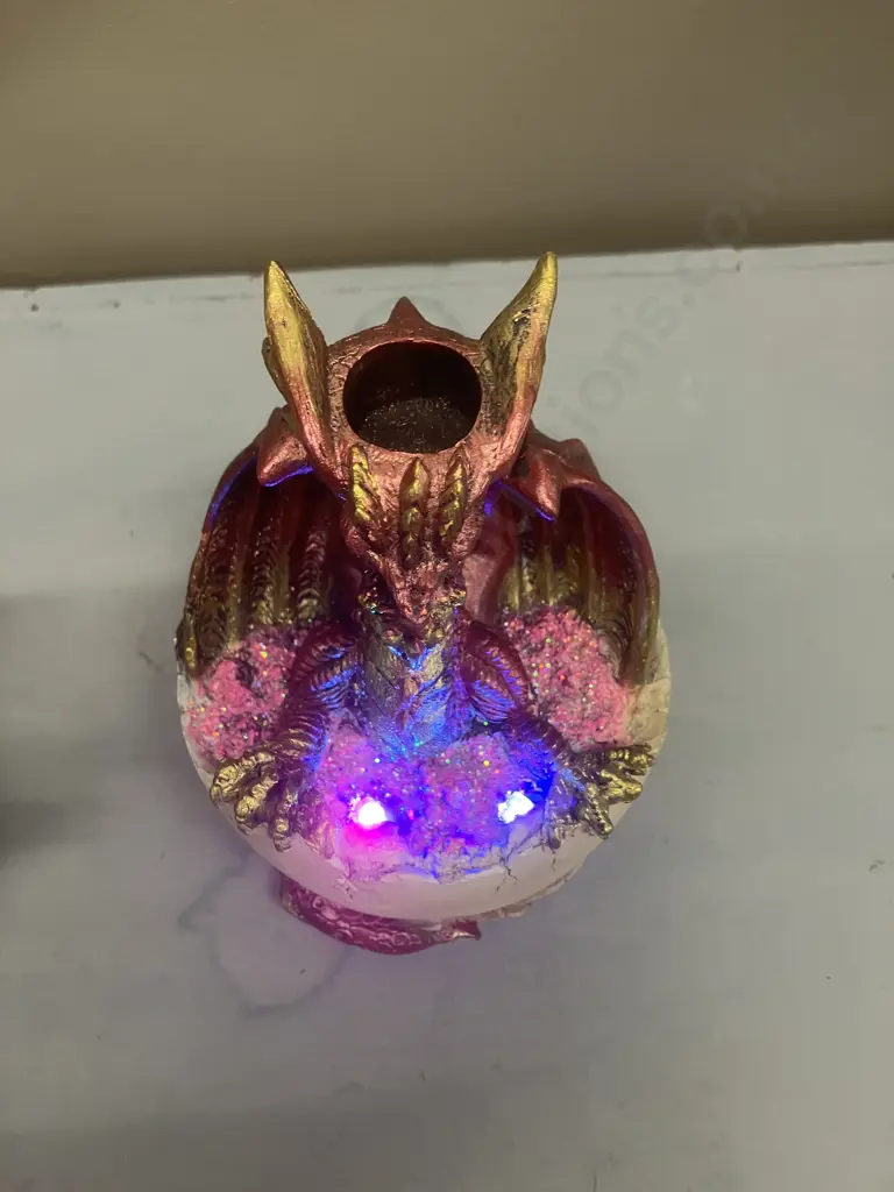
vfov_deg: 63.4
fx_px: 964
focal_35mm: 28
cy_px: 596
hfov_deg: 49.7
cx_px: 447
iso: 125
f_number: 1.8
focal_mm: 3.99
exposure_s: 1/50
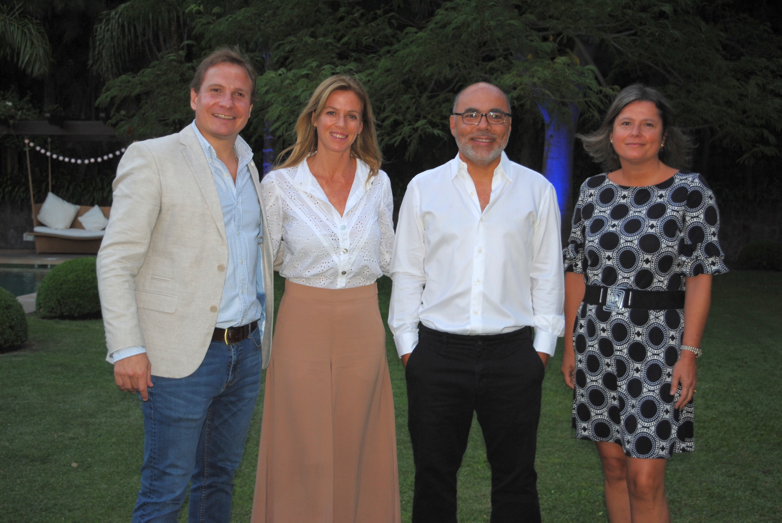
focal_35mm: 51
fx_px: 1109
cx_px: 391
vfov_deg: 26.6
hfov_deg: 38.8
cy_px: 262
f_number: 4.5
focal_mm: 34
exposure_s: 1/60
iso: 200
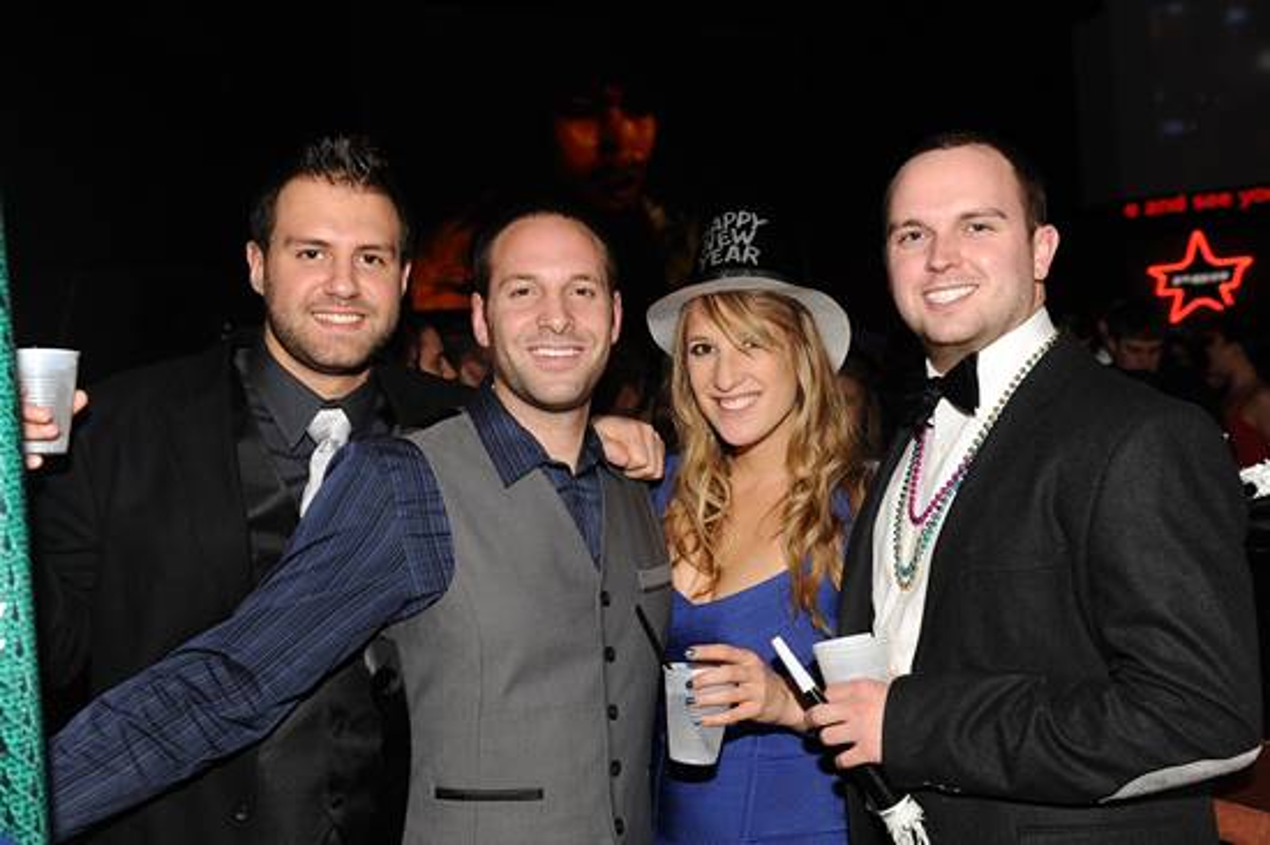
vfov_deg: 31.9
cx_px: 635
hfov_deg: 46.4
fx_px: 1481
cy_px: 422
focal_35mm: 42
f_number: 4.8
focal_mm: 42
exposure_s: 1/250
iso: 800
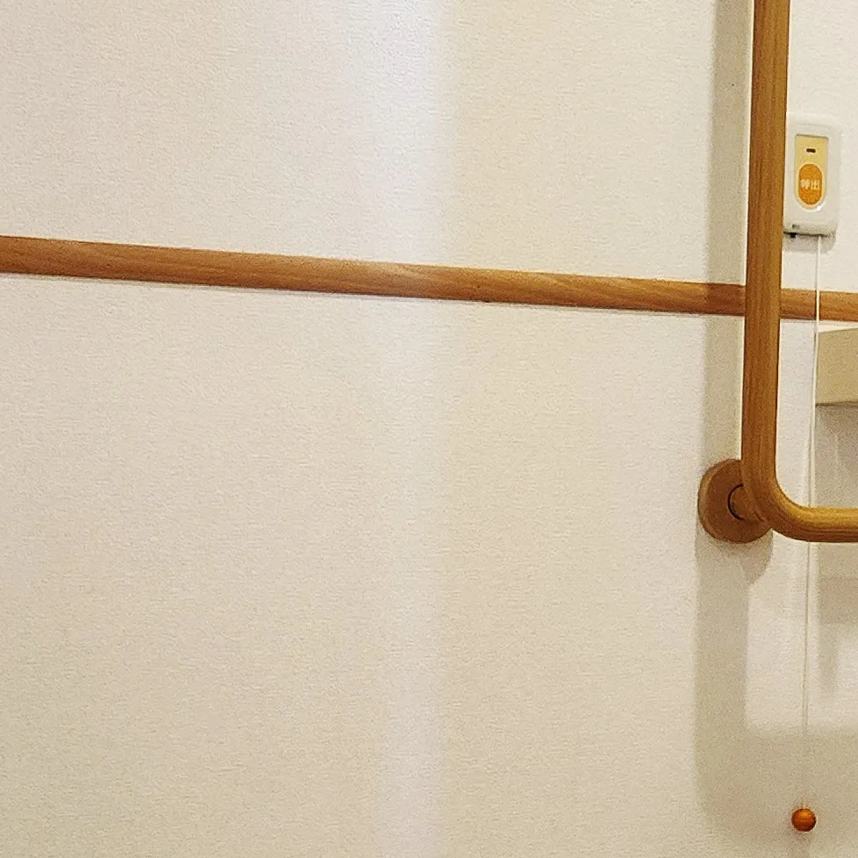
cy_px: 544
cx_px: 681
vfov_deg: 35.8
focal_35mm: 47
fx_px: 1318
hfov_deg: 35.0
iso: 400
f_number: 2.2
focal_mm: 1.74
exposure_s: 1/60.2
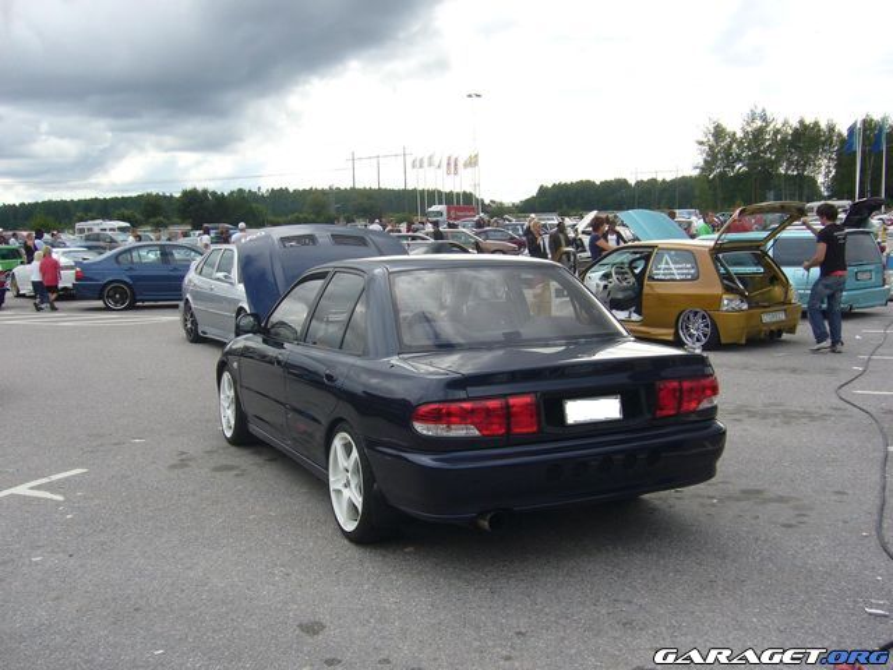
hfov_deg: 52.6
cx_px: 446
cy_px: 335
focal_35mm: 35
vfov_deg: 40.7
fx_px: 903
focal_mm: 5.8
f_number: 5.6
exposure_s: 1/200
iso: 80
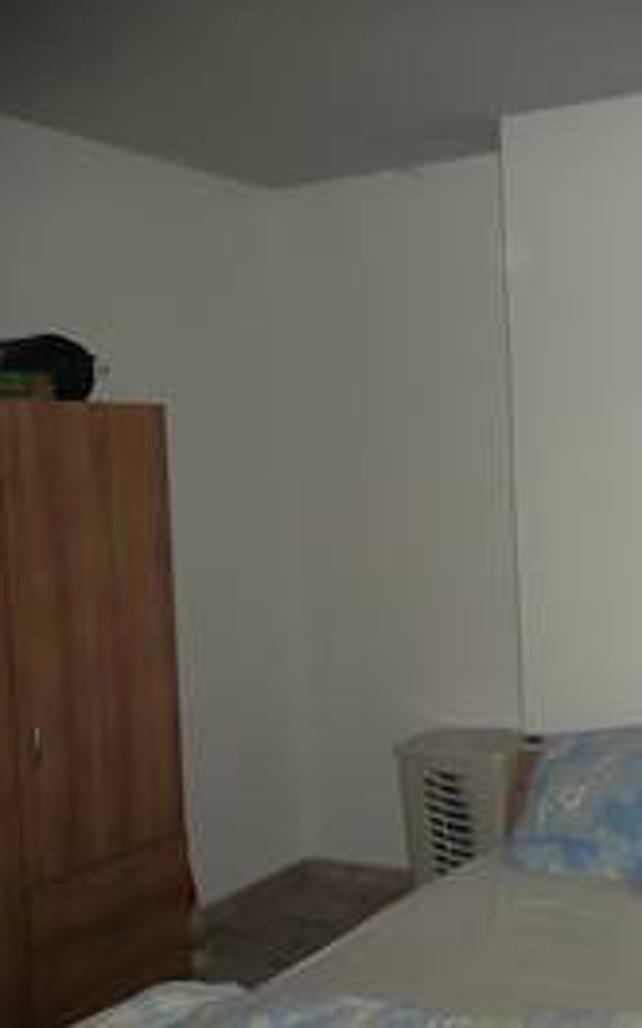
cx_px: 689
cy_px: 506
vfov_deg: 50.4
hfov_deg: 29.8
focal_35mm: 39
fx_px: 1092
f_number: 3.5
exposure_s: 1/45
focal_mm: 4.9
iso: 200
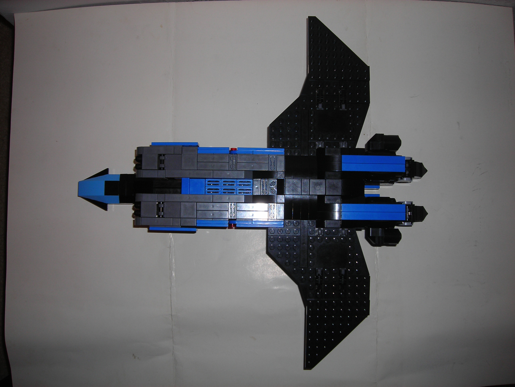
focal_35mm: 38
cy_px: 194
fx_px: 565
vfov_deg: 37.7
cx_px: 258
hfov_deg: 49.0
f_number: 3.2
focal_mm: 6.3
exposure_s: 1/60.1
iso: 50
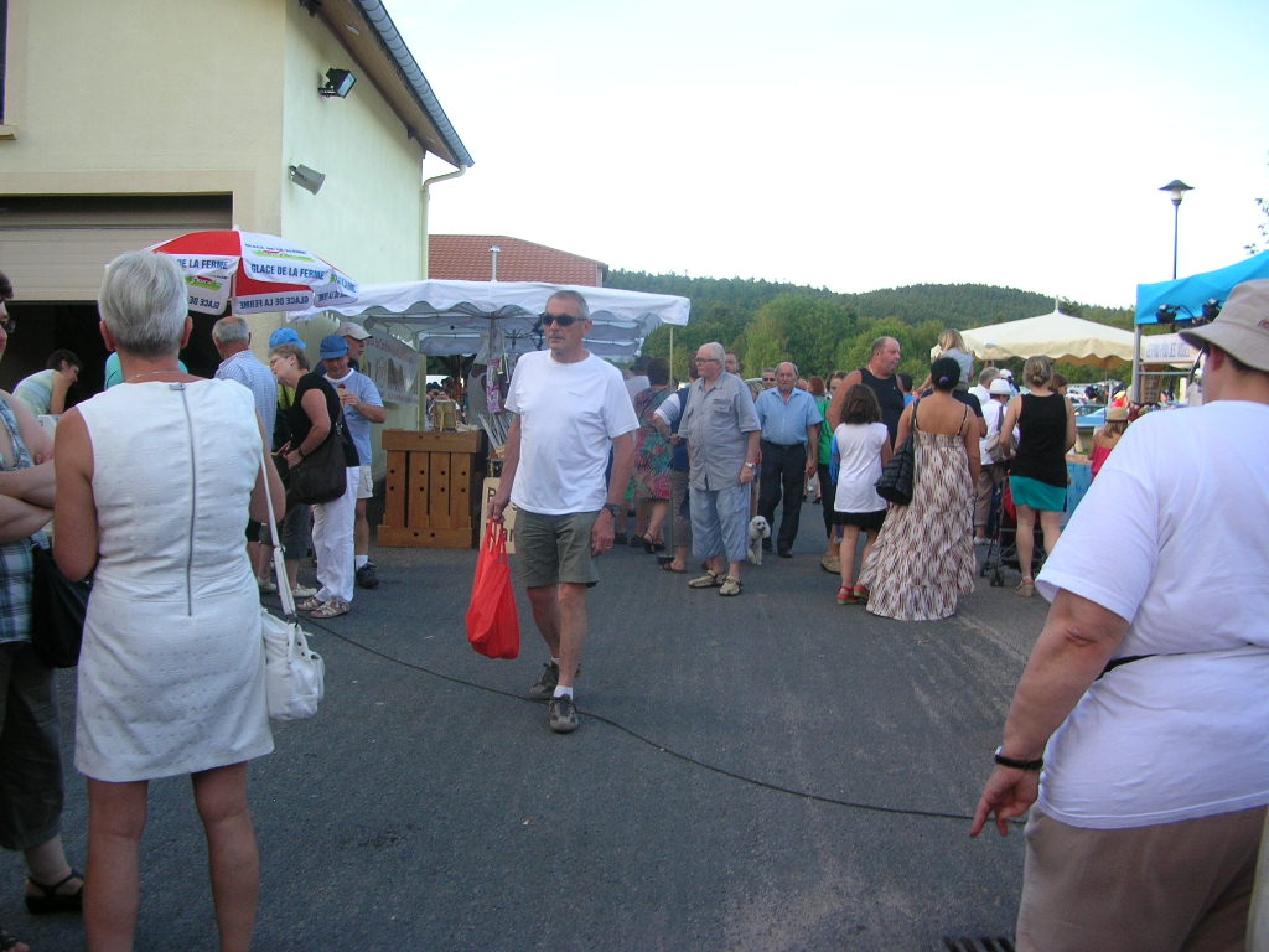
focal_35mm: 35
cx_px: 634
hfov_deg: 52.6
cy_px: 476
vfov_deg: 40.7
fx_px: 1283
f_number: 2.8
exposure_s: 1/155
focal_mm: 5.8
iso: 50
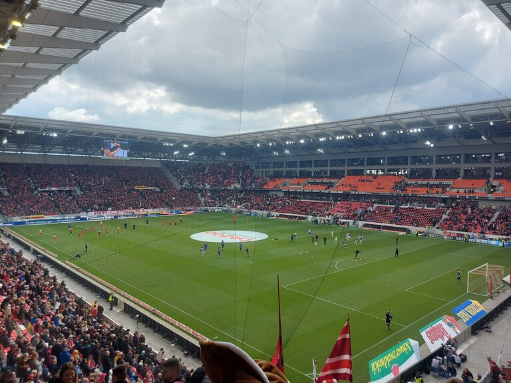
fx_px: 354
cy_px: 192
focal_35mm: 24
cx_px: 256
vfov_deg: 56.8
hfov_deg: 71.6
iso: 32
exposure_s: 1/329
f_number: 1.8
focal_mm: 5.23
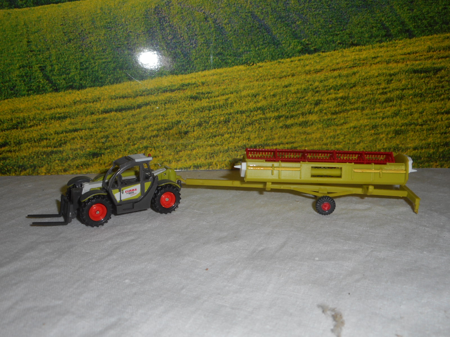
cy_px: 168
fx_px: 442
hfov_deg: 54.0
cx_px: 225
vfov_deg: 41.8
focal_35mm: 34
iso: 80
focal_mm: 6
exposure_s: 1/30
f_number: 4.2
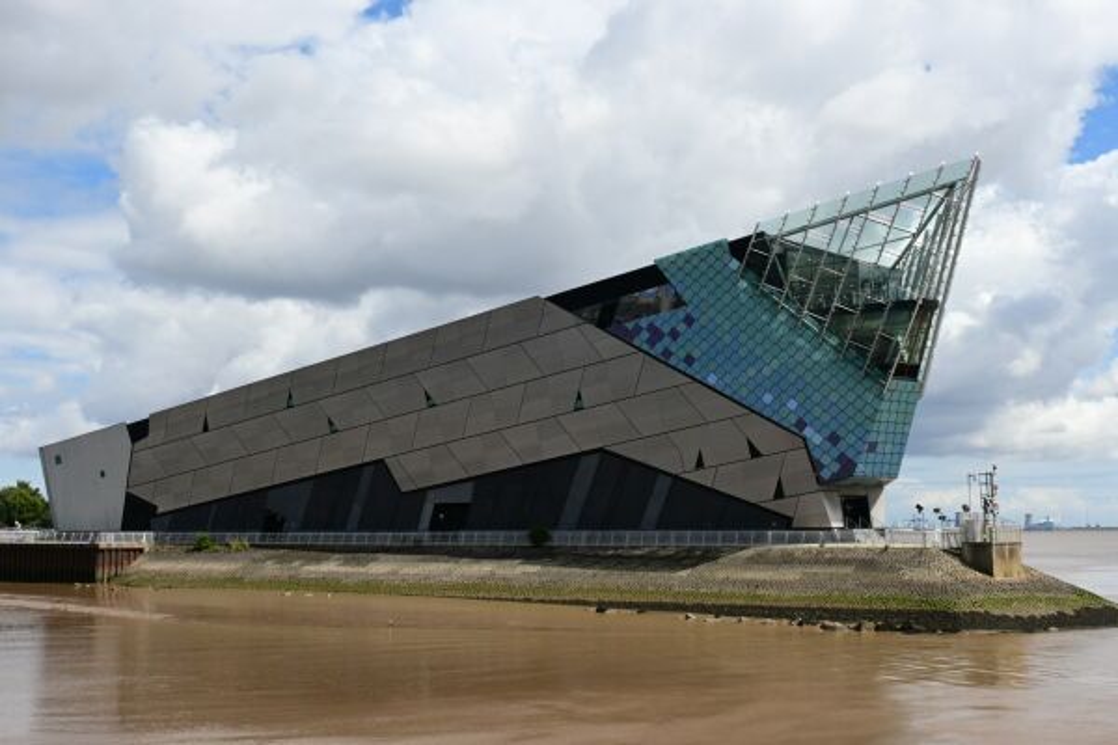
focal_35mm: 40
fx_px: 1234
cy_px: 372
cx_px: 559
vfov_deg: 33.6
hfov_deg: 48.7
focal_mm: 26.5
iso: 500
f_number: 13
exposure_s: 1/640
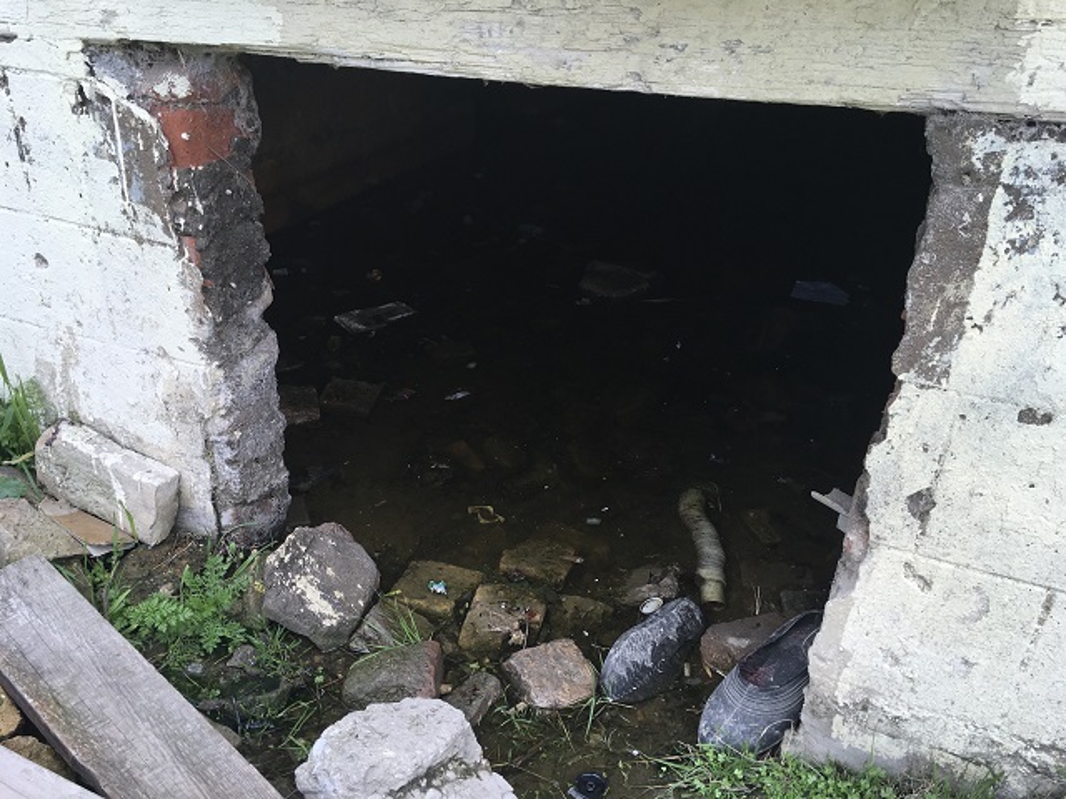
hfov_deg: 61.7
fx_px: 893
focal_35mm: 29
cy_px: 400
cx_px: 533
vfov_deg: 48.2
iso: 25
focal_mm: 4.15
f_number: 2.2
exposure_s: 1/208
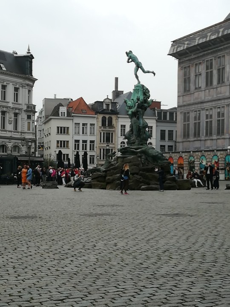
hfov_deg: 21.6
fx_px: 602
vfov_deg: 28.6
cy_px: 154
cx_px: 115
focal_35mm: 68
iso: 50
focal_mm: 3.83
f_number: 2.2
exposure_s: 1/1166
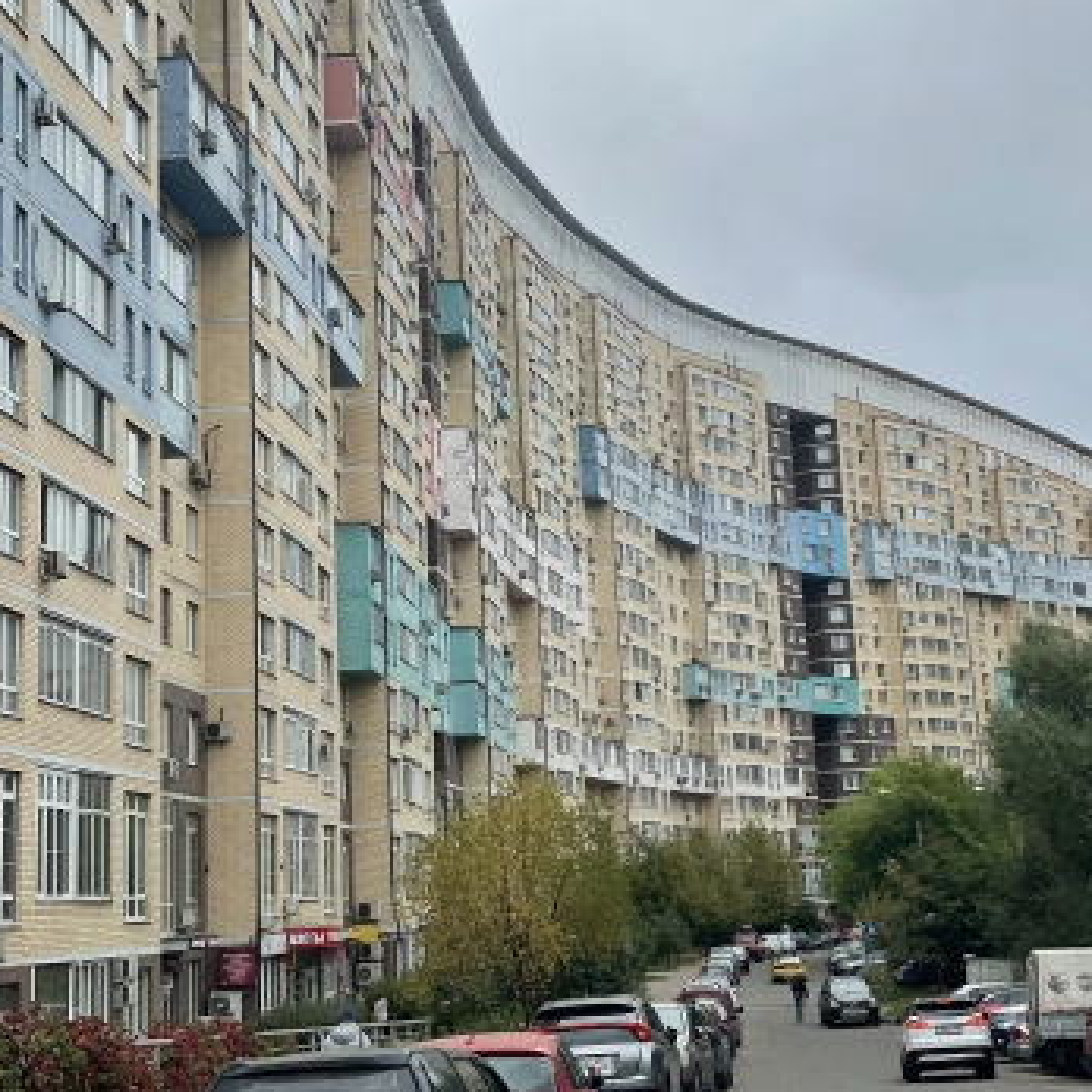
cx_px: 549
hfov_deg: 27.7
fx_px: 2213
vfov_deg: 27.6
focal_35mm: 62
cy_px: 400
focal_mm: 6
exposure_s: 1/940
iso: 25
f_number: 2
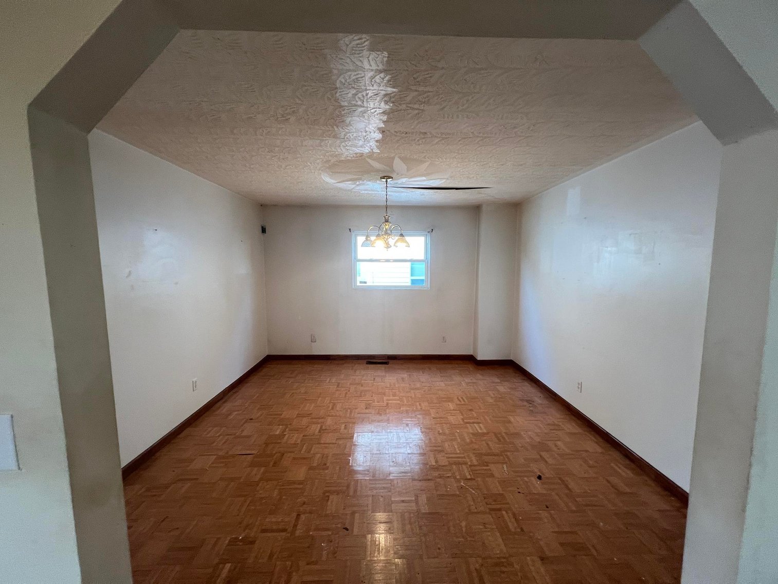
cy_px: 292
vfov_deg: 89.9
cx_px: 389
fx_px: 292
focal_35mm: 13
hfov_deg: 106.2
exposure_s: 1/120
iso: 160
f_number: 1.8
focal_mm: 1.57
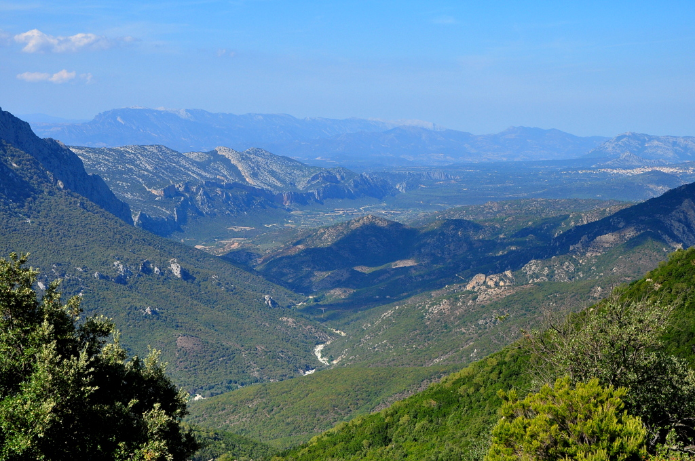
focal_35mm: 63
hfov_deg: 31.9
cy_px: 230
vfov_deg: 21.5
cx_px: 348
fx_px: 1215
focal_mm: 42
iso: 400
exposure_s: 1/500
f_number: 11
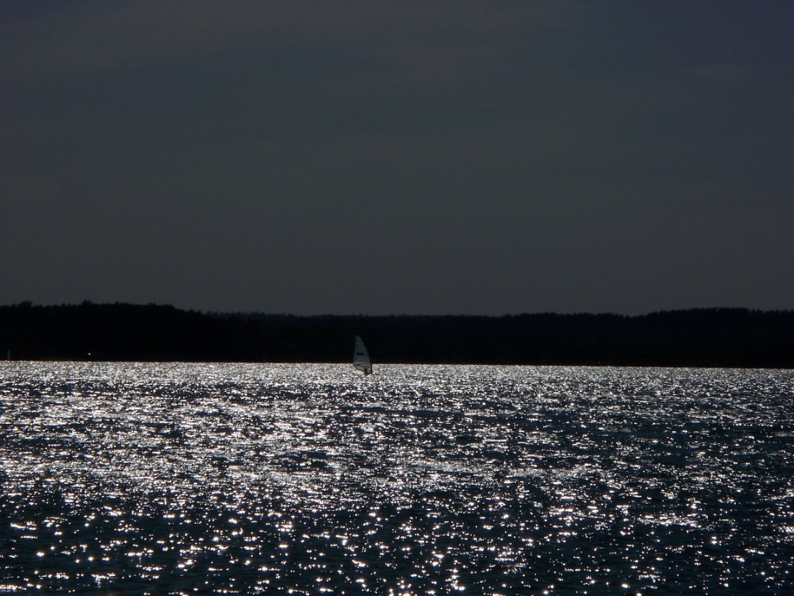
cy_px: 298
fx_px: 4129
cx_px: 397
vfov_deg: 8.2
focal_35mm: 180
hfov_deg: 11.0
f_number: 14
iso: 80
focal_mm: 37.7
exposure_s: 1/1000
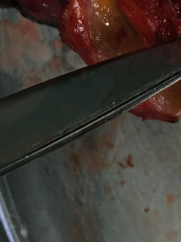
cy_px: -89
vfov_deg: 18.4
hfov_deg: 14.7
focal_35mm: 98
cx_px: 209
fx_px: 683
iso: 100
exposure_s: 1/33
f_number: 2.2
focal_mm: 4.15
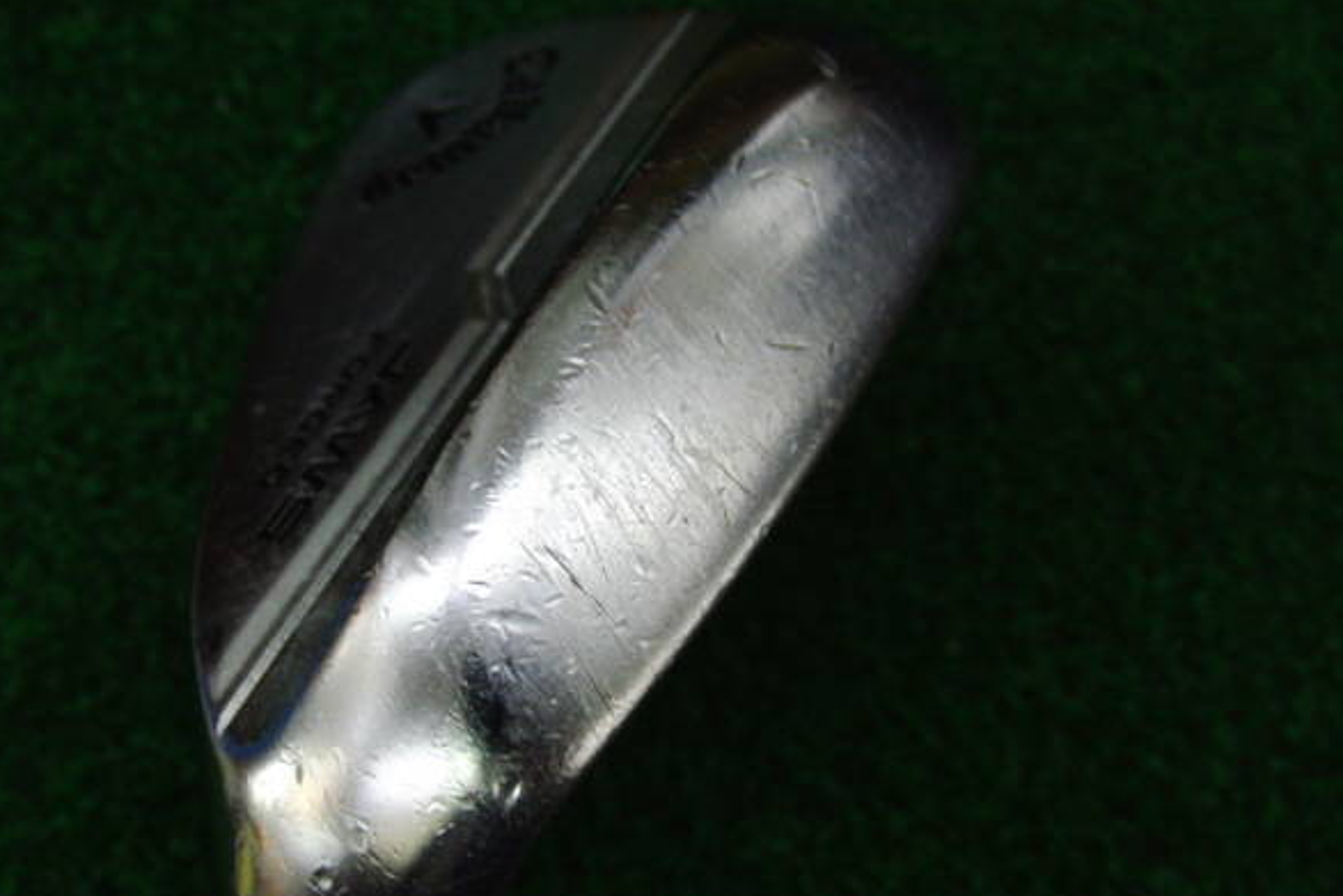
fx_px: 1567
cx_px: 614
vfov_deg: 31.9
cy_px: 490
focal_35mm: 42
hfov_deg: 46.3
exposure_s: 1/80
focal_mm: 6.42
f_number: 3.6
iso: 160
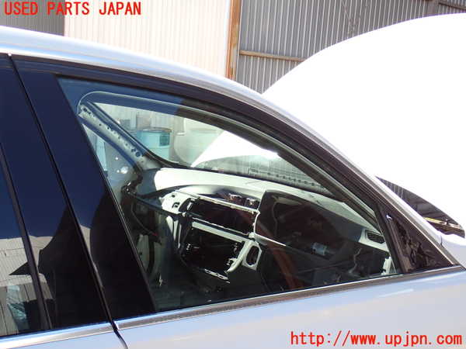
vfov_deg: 32.9
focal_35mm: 44
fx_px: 592
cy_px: 174
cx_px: 233
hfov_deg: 42.9
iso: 100
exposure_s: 1/160
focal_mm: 7.84
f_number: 4
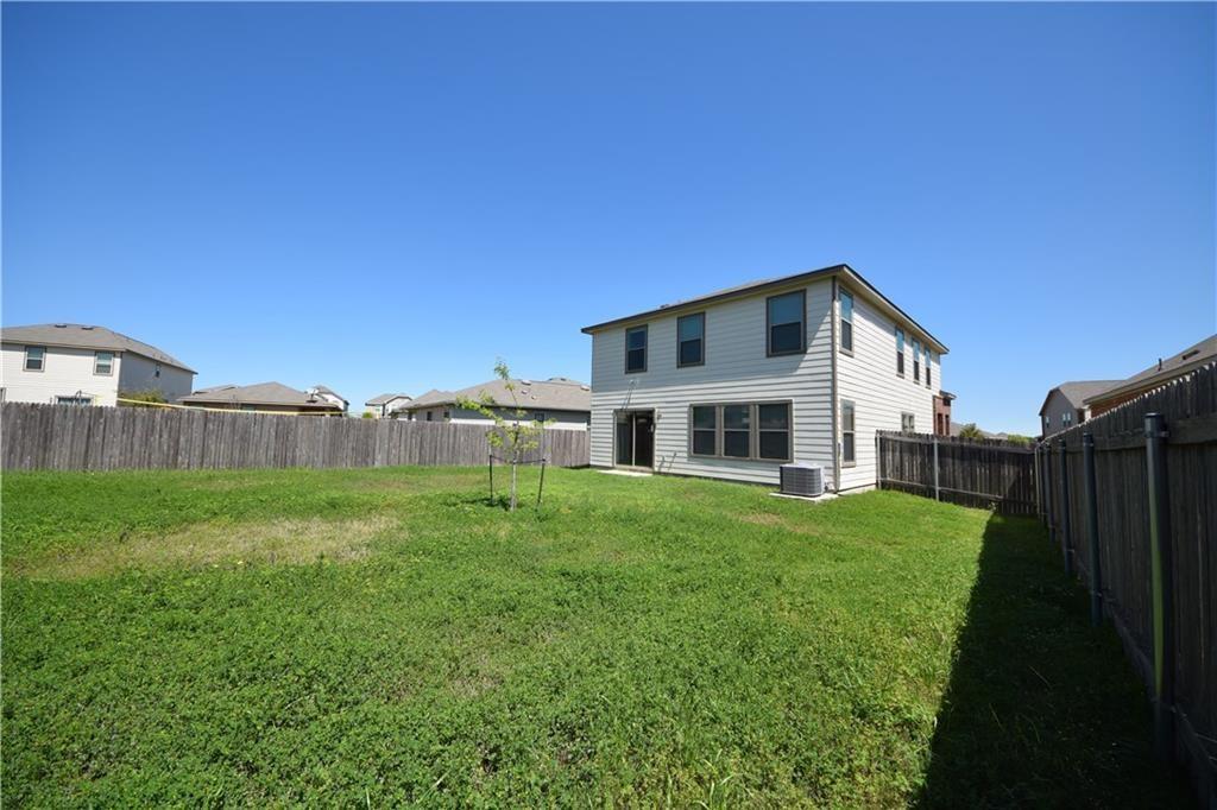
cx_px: 608
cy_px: 405
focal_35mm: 12
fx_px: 406
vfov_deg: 90.0
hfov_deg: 112.6
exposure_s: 1/400
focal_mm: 8
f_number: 10
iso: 200
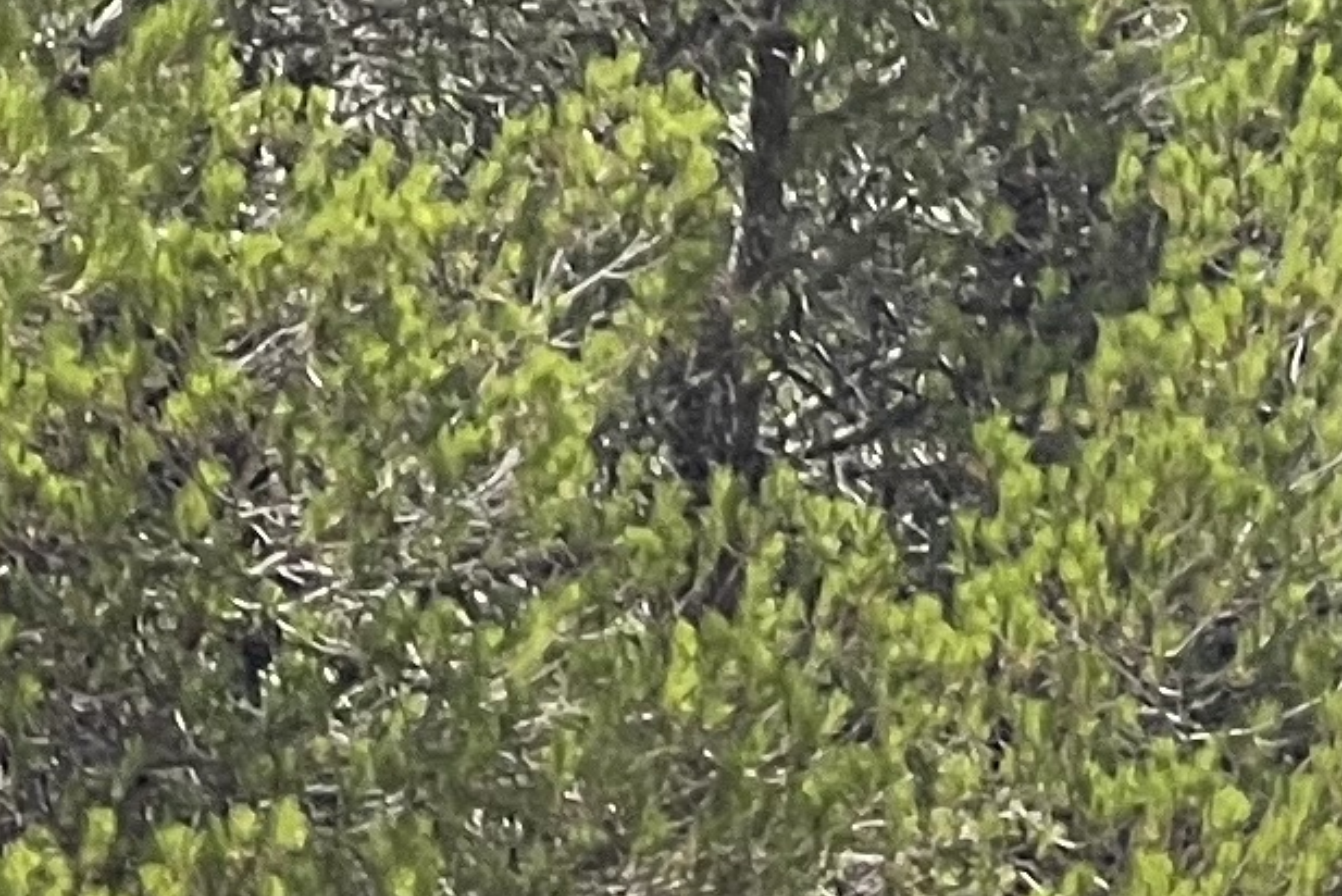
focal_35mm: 523
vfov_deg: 2.6
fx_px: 19504
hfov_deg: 3.9
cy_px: 2462
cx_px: 3193
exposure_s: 1/582
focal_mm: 9
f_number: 2.8
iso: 32
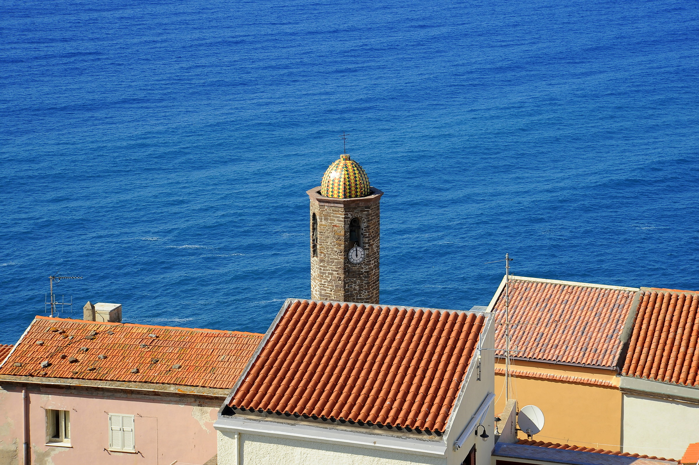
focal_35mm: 85
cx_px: 350
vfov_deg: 16.0
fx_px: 1649
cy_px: 232
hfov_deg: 23.9
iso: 400
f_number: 10
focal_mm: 85
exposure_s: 1/500
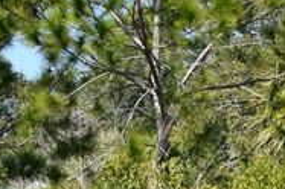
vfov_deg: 6.7
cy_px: 311
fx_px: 1573
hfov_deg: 10.1
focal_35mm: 199
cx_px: -122
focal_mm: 29
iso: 125
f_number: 8
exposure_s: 1/250
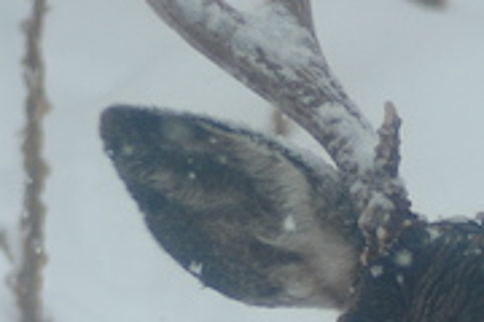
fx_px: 8067
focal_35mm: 600
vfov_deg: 2.3
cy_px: 315
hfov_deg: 3.4
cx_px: 433
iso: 200
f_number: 5.6
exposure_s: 1/500
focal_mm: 95
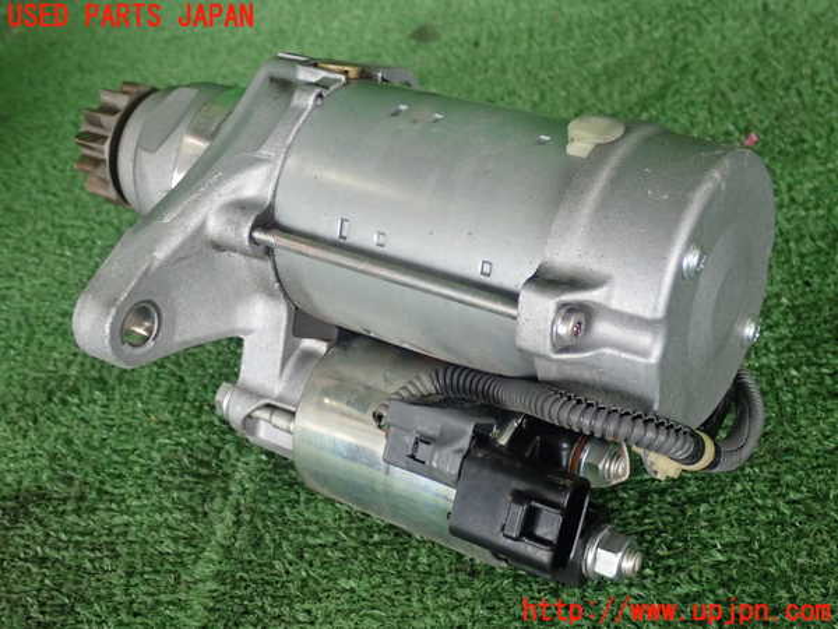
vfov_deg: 29.7
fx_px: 1186
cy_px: 314
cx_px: 419
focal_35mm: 49
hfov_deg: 38.9
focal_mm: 8.99
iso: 500
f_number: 3.2
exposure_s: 1/200
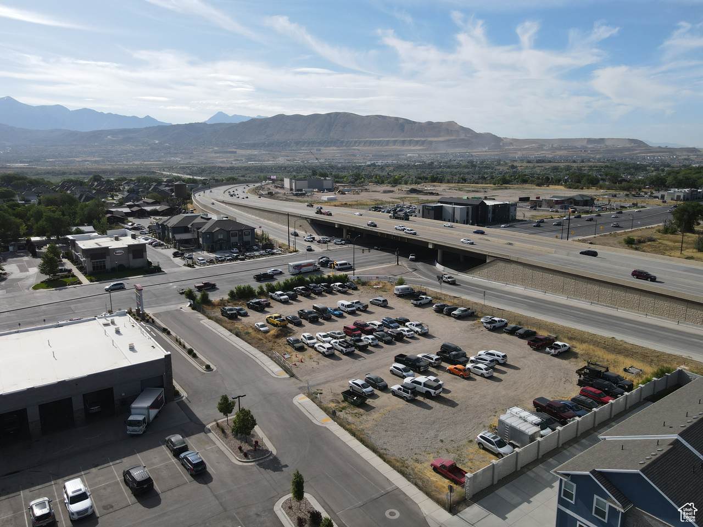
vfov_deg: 56.8
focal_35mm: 24
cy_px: 264
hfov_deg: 71.6
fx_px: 487
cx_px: 352
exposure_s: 1/800
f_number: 2.8
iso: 100
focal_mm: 4.5
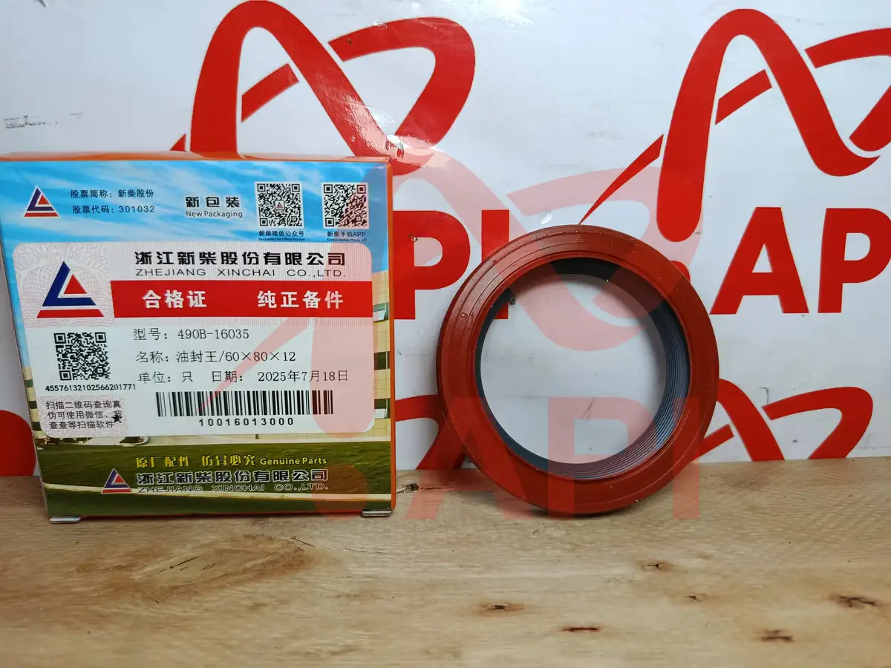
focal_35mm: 24
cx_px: 446
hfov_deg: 71.6
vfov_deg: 56.8
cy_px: 334
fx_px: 618
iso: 50
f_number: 1.7
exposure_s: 1/156
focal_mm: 5.24
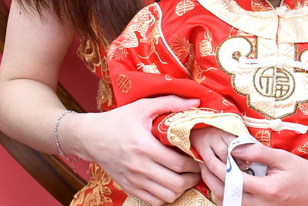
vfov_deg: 6.6
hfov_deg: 9.8
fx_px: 1762
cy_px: -44
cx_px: 398
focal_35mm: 206
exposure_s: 1/200
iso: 800
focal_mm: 35
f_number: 4.5
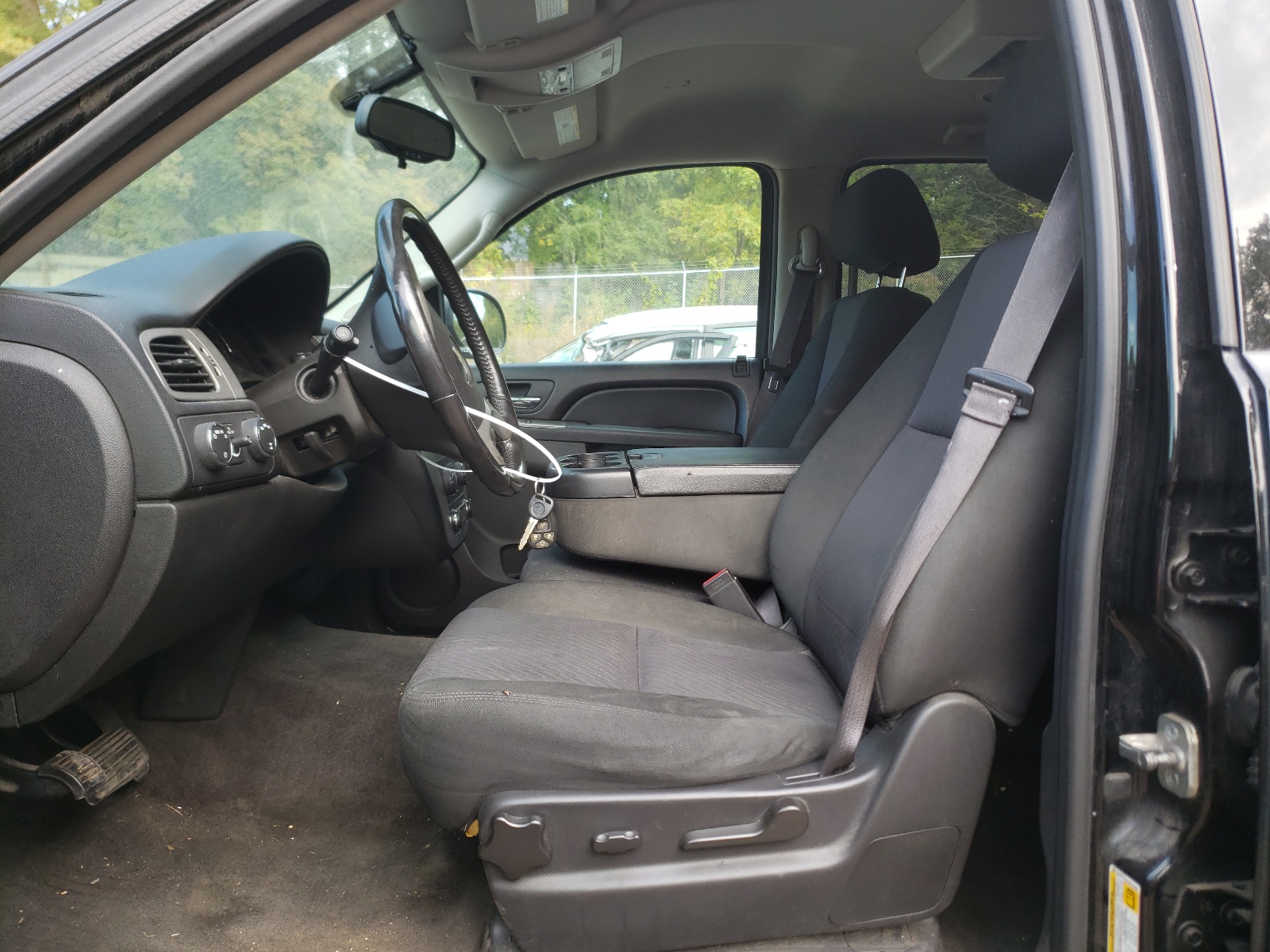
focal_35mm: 26
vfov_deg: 53.1
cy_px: 476
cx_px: 635
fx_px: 954
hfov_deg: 67.3
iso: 50
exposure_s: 1/127
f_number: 1.5
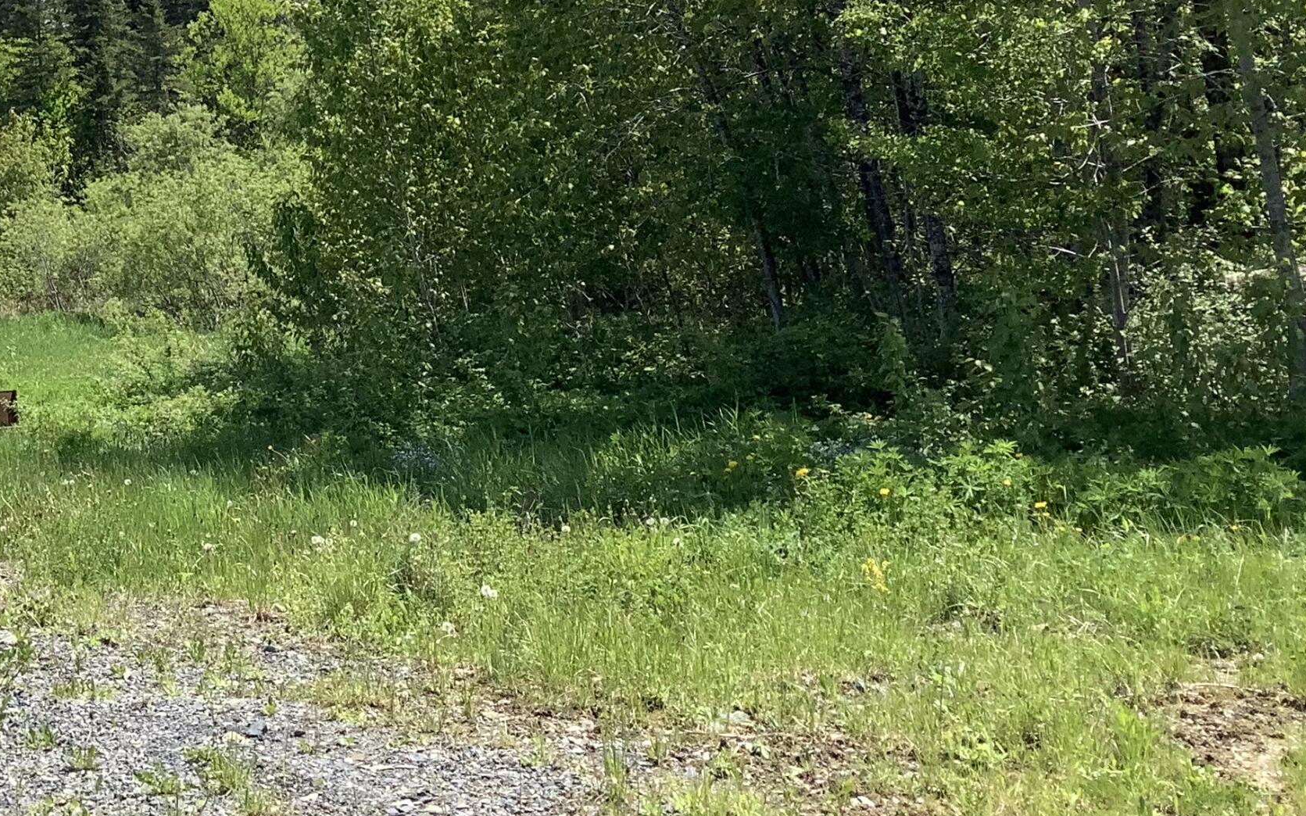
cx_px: 142
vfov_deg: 21.2
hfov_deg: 32.9
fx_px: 2100
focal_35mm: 59
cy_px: 4
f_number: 2.4
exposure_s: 1/1381
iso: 25
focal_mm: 3.3
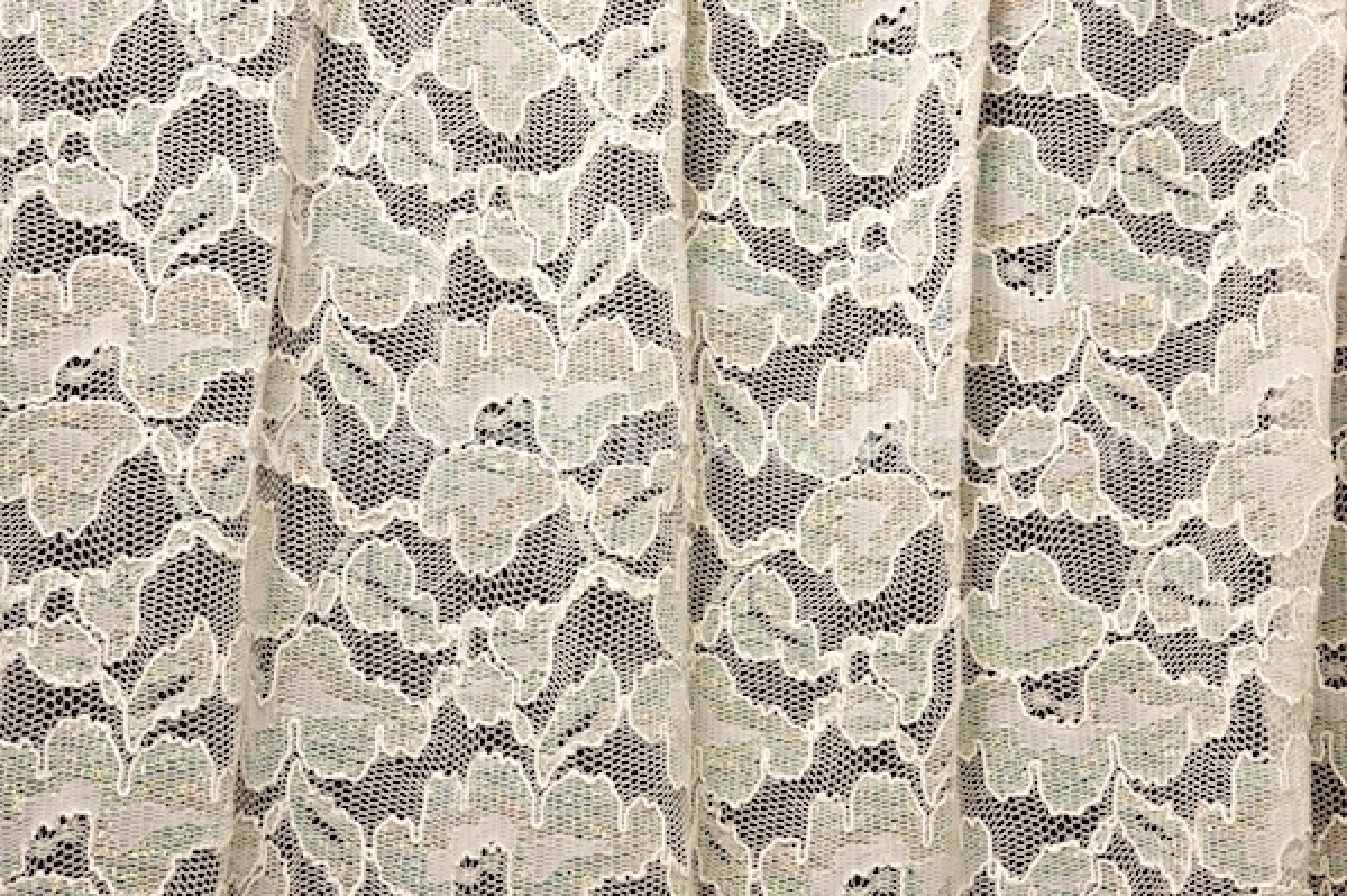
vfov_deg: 11.4
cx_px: 674
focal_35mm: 120
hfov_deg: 17.1
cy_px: 448
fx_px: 4486
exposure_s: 1/800
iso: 400
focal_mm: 80
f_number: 13
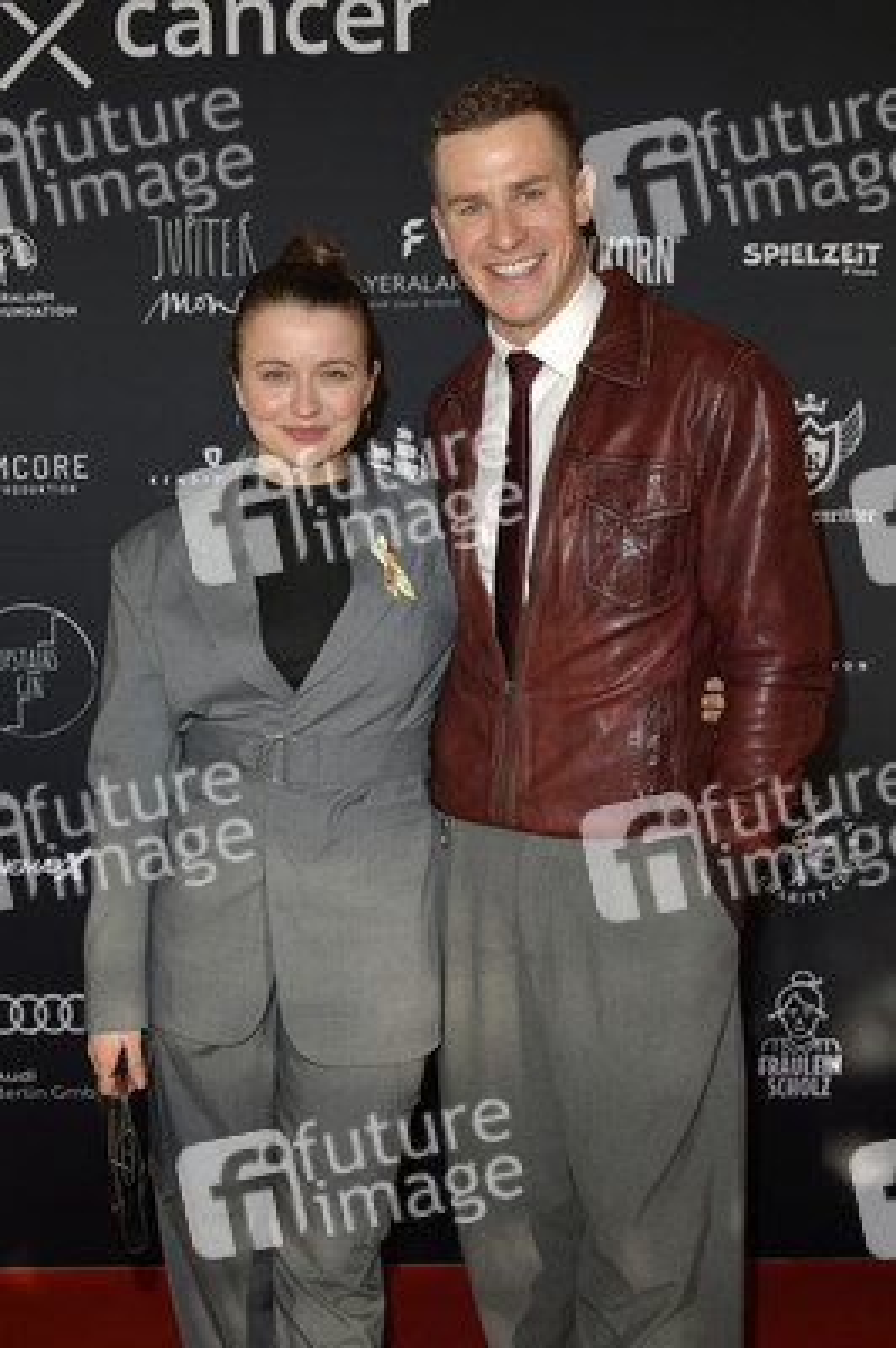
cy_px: 674
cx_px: 448
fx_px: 1309
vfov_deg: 54.5
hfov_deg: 37.8
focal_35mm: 35
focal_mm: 35
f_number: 5.6
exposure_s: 1/200
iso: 500
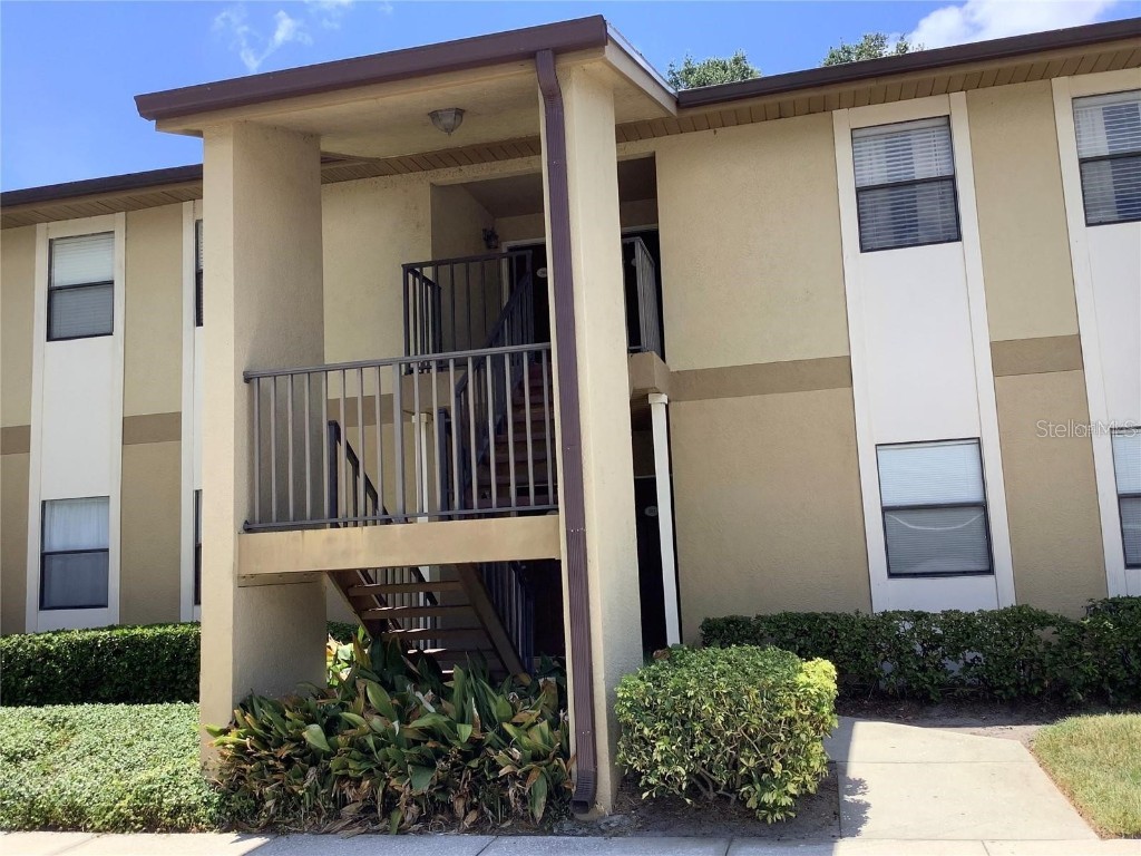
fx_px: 1022
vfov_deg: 45.4
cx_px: 570
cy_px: 428
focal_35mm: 31
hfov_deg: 58.4
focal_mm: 3.3
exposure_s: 1/497
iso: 25
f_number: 2.4
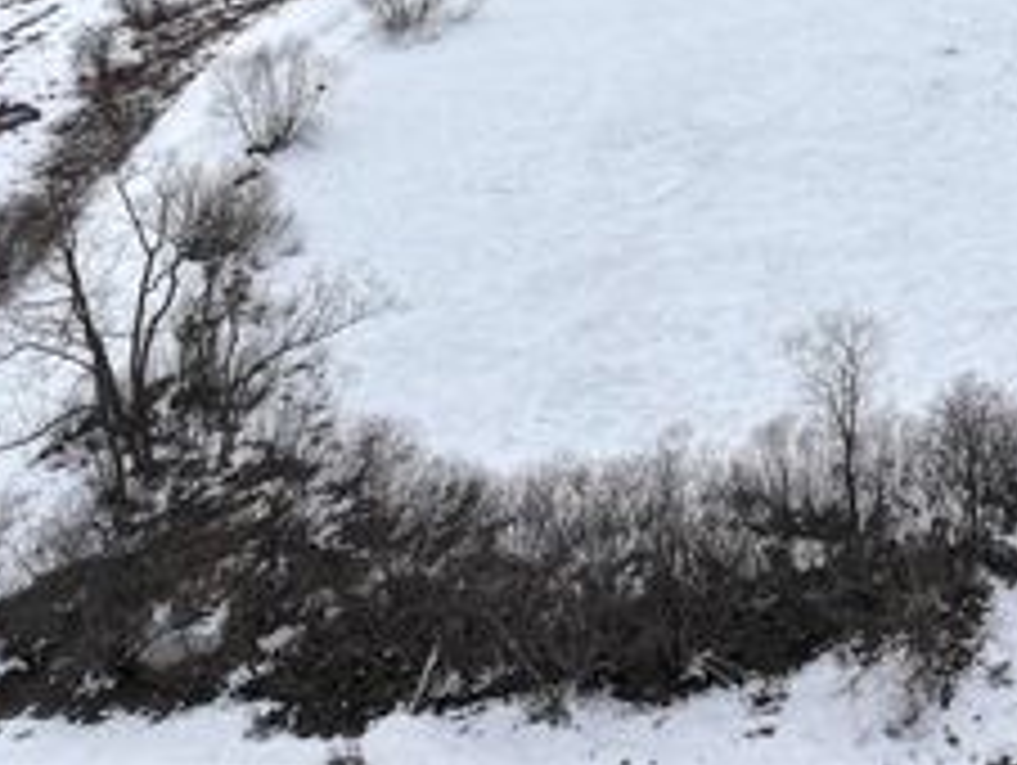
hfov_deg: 32.6
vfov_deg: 25.6
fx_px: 1559
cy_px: -74
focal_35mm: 53
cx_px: 1062
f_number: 2.8
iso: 100
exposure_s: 1/240
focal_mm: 12.29
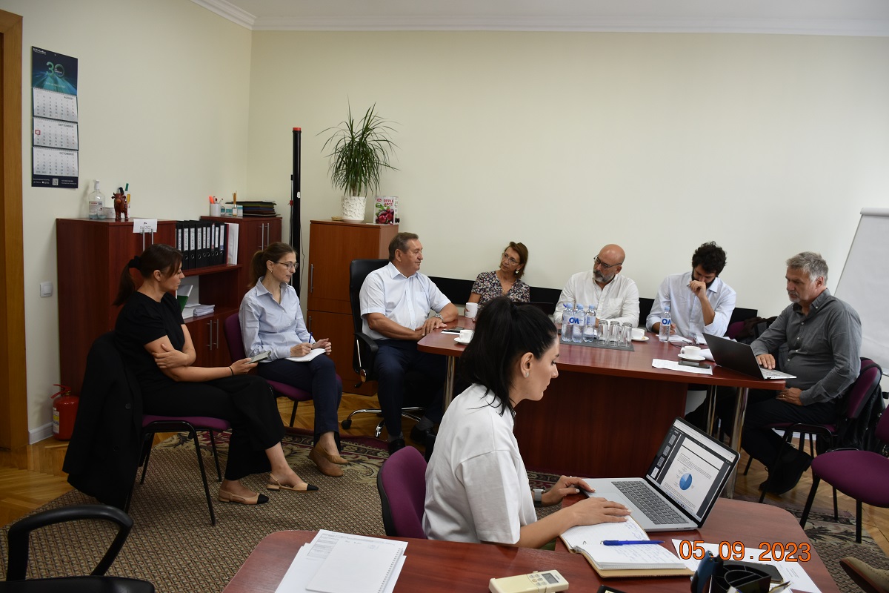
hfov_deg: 67.4
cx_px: 444
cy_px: 296
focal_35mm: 27
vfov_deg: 47.9
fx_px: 667
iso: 400
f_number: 4
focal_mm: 18
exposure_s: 1/60
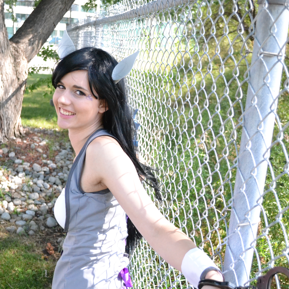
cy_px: 166
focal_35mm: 46
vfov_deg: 36.7
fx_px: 434
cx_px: 145
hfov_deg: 36.8
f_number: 4
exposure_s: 1/2500
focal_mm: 24
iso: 3200
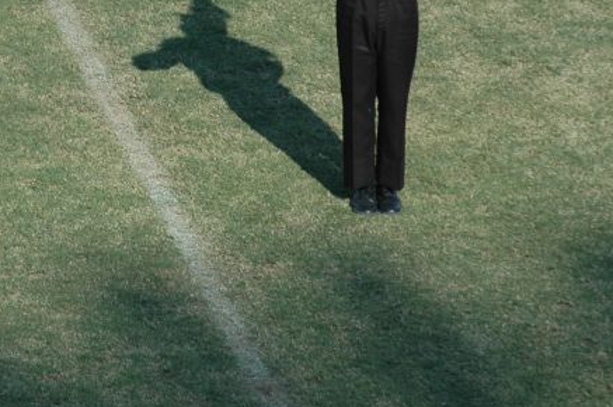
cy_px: -29
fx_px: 11953
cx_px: 109
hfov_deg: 2.9
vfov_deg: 1.9
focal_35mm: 703
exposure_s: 1/500
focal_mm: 200
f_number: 6.3
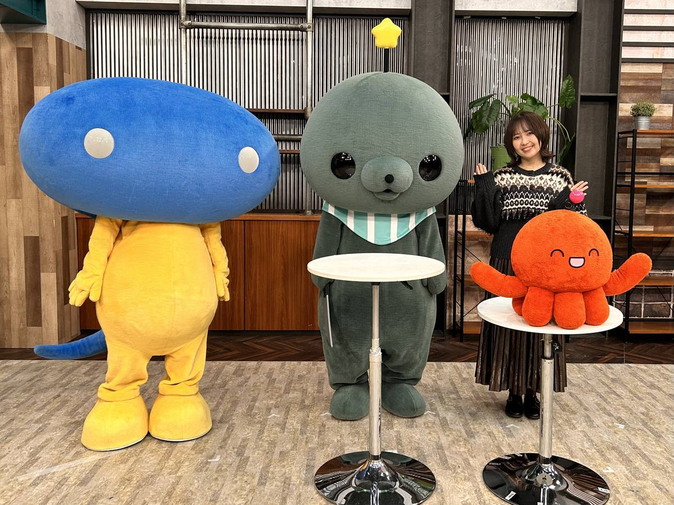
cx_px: 337
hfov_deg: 67.3
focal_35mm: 26
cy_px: 252
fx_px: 506
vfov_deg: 53.0
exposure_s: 1/121
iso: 64
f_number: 1.5
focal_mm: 5.7
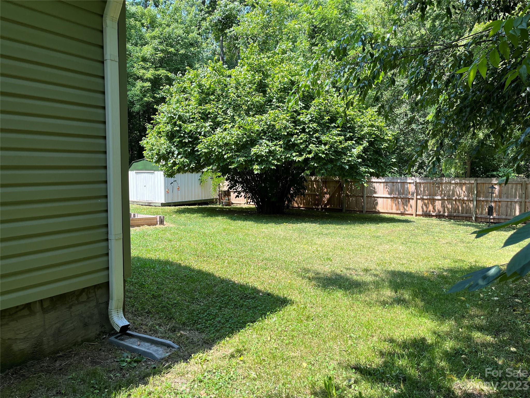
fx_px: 398
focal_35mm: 26
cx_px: 265
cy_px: 199
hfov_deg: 67.3
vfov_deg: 53.1
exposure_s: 1/756
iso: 50
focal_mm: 5.1
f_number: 1.6
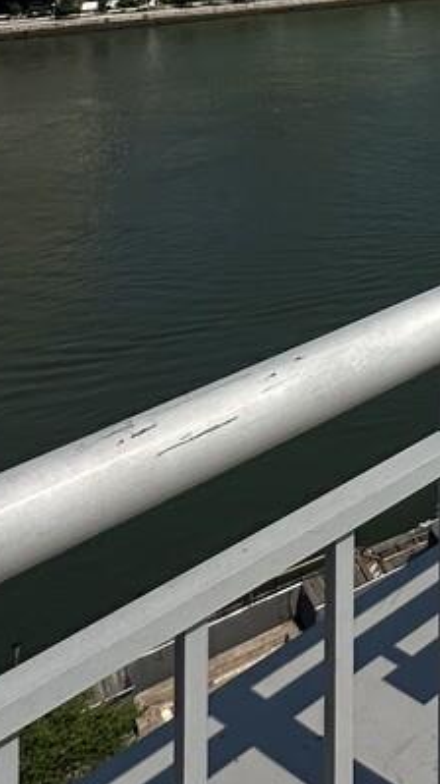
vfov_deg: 32.5
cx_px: 892
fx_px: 1059
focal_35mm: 51
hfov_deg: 17.0
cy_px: -186
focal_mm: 2.22
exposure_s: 1/2681
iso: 50
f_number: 2.2
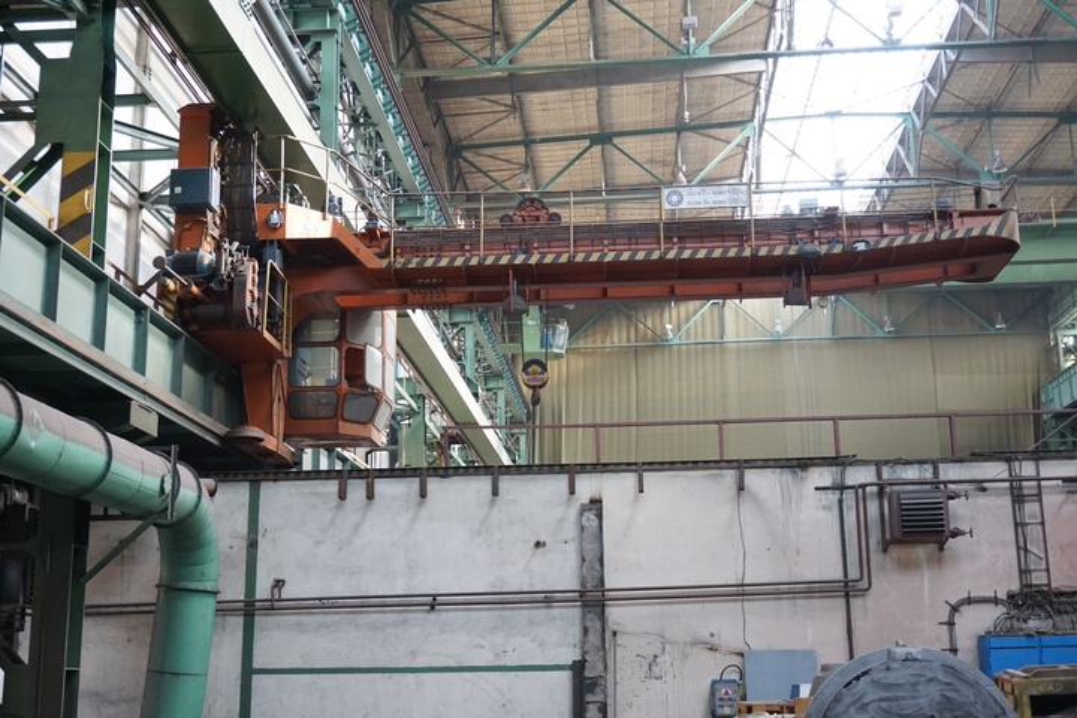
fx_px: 1346
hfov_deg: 43.6
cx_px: 538
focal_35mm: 45
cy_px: 359
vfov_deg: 29.9
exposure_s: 1/160
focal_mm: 30
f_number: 5
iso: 2500
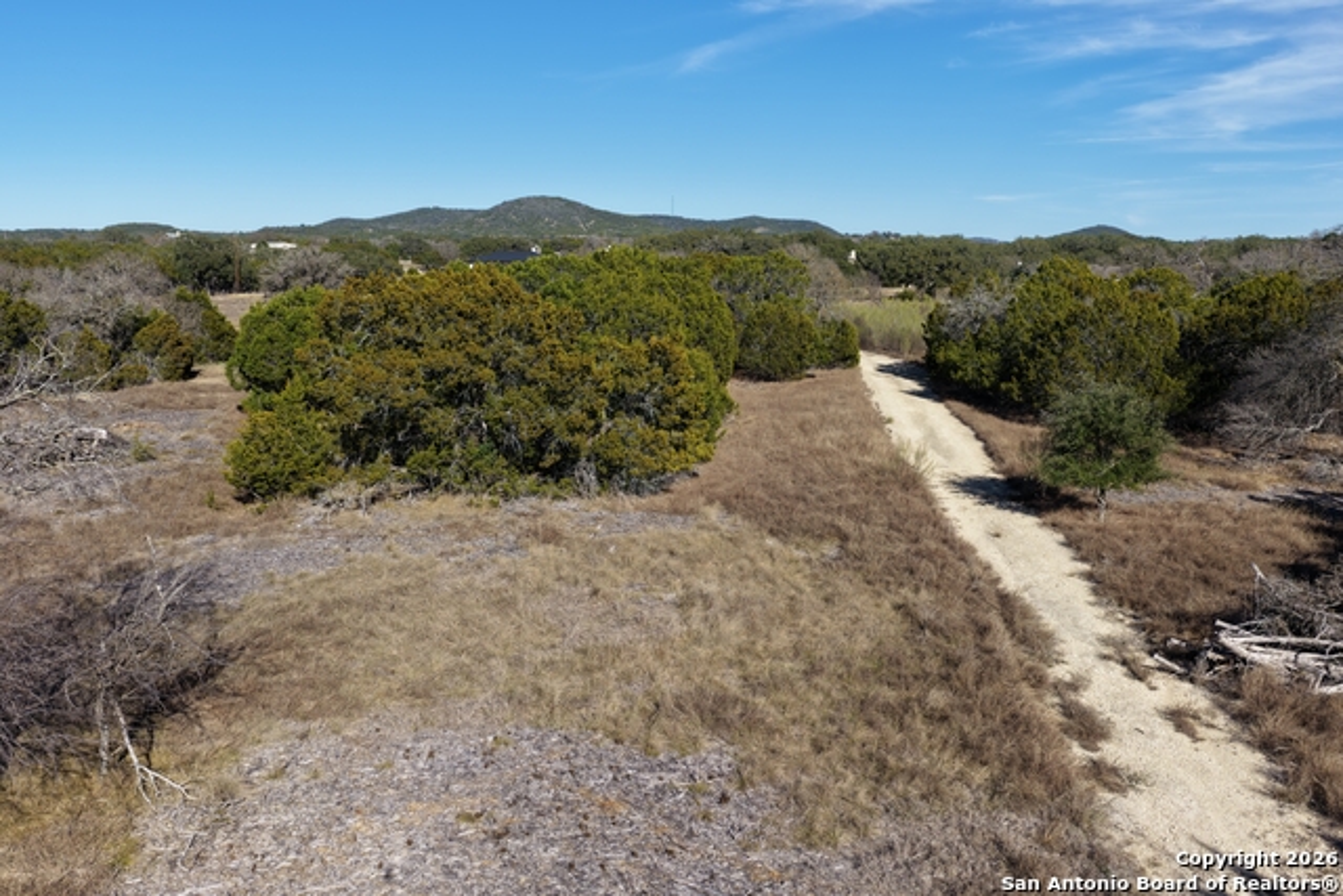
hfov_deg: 65.5
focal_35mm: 28
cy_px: 448
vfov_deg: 46.4
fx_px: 1045
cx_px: 672
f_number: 2.8
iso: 125
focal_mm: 14.45
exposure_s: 1/1600
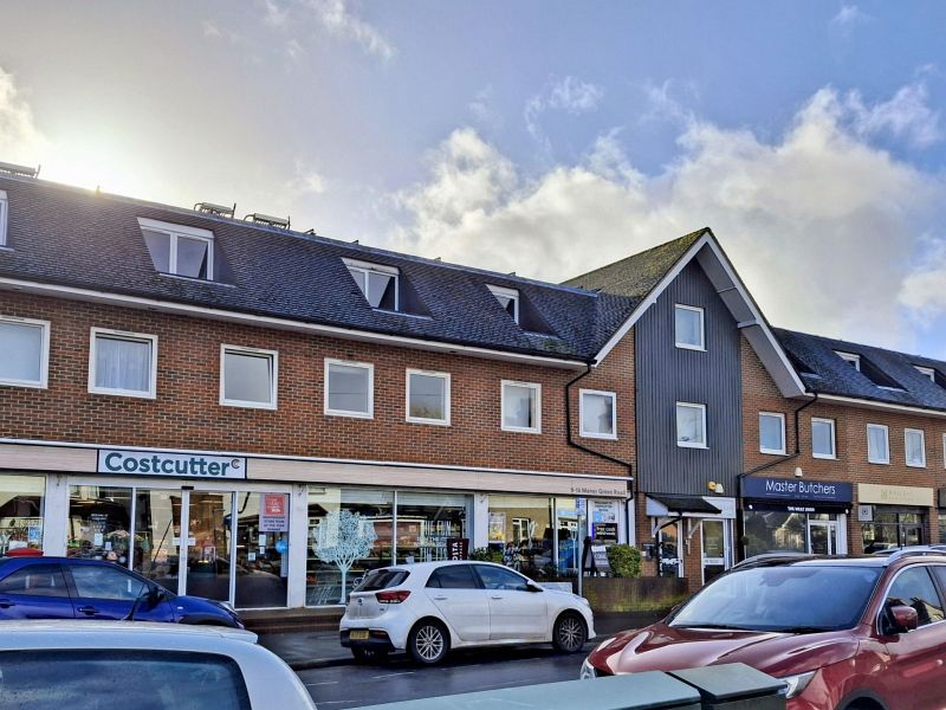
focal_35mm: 25
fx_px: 683
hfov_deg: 69.4
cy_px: 355
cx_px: 473
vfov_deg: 54.9
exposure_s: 1/1757
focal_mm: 4.69
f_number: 1.8
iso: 25
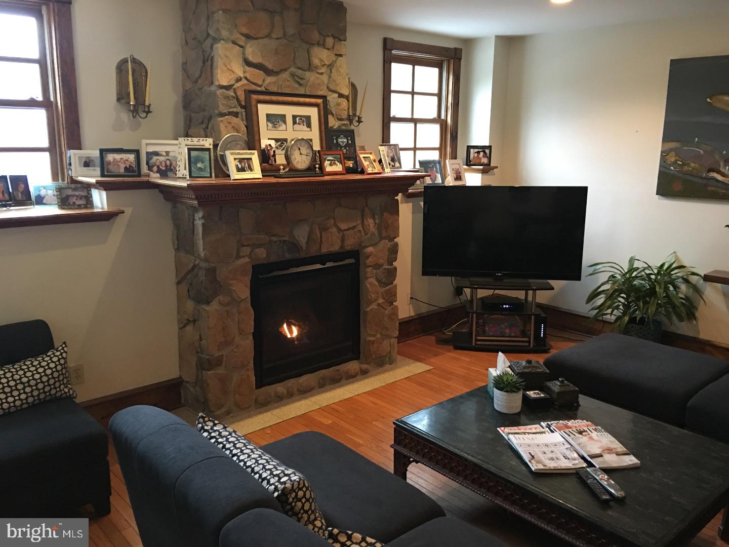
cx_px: 364
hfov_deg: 61.7
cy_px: 274
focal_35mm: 29
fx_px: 611
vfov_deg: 48.2
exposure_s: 1/10
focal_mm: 4.15
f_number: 2.2
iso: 100
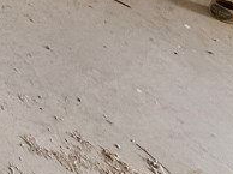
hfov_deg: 18.0
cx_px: -234
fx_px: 497
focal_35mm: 74
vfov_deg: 15.0
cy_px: -203
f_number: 2.2
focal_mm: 2.22
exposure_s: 1/99
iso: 64
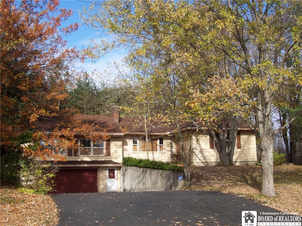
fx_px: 392
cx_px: 151
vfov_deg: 32.2
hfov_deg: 42.1
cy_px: 113
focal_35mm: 45
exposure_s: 1/286
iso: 80
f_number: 5.4
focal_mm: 7.6
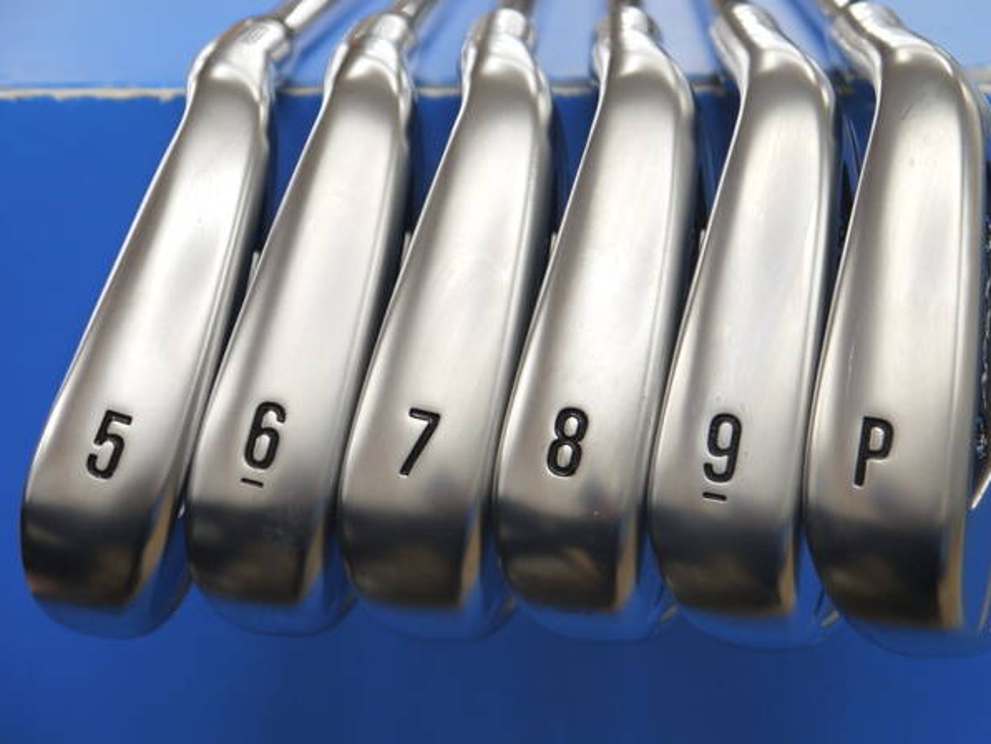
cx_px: 515
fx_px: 2577
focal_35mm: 90
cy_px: 359
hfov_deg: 21.8
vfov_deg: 16.4
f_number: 5.6
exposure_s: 1/80
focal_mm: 42
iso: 320
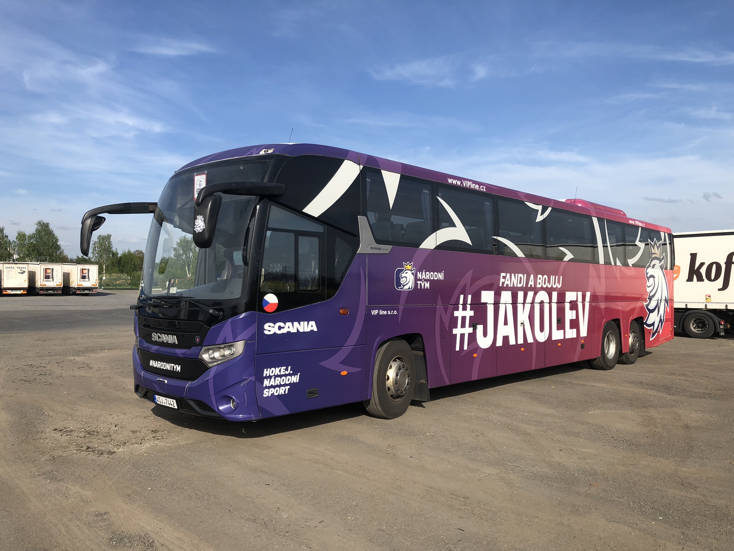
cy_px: 276
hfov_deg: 63.4
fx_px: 594
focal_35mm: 28
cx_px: 367
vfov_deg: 49.7
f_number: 1.8
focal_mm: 3.99
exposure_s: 1/1845
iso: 20
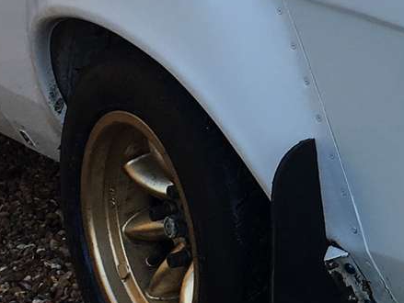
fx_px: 1542
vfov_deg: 11.2
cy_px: 35
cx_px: 466
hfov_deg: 14.5
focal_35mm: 132
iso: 25
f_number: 2.2
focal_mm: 4.15
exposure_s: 1/100
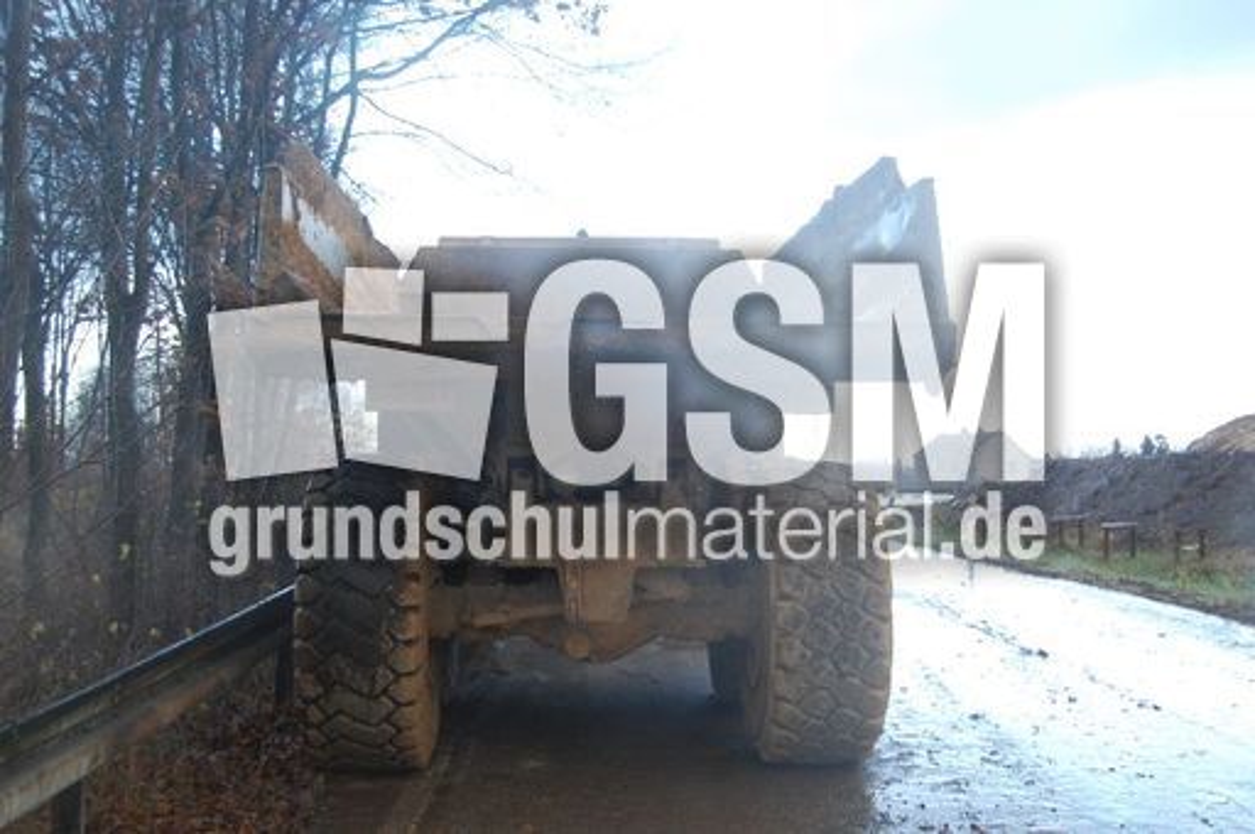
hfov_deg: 46.5
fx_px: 1462
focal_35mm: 42
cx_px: 628
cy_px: 417
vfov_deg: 31.8
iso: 400
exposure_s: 1/40
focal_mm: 28
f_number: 4.2
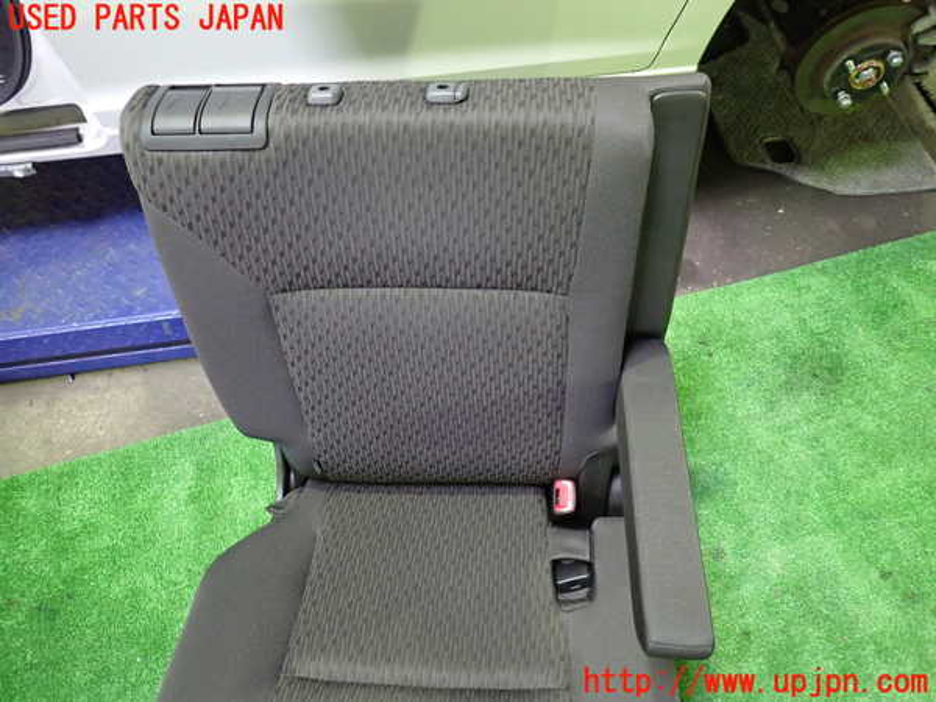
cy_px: 351
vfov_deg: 54.9
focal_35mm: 25
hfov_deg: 69.4
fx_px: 676
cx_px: 468
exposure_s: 1/30
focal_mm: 4.5
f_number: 2
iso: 640
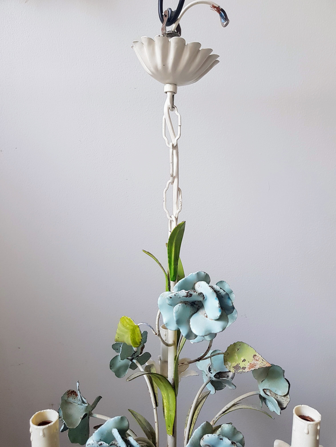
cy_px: 224
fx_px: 336
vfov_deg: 67.3
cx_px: 168
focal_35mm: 26
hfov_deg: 53.1
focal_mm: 4.2
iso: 80
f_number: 1.7
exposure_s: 1/60
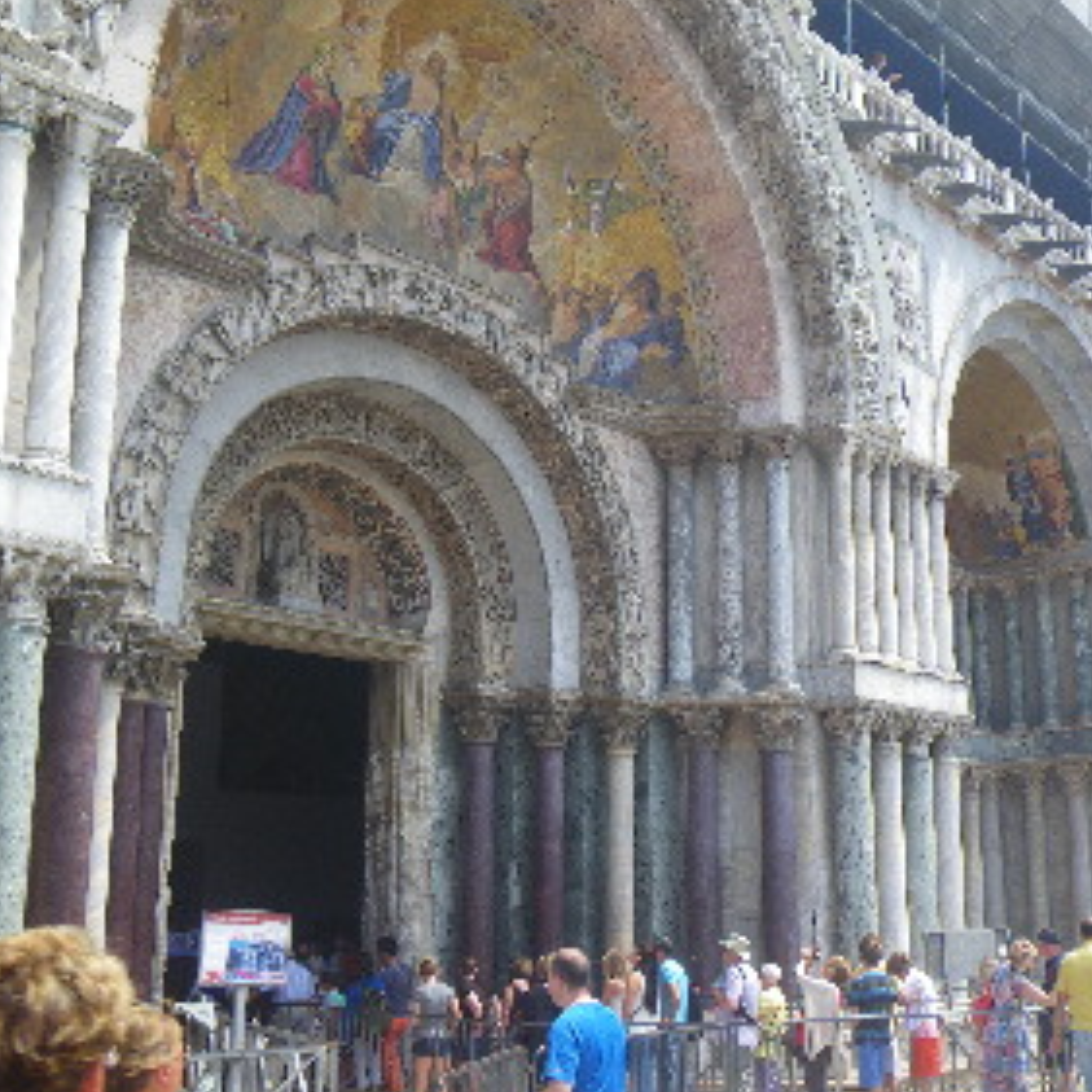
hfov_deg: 40.6
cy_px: 552
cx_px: 696
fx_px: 1463
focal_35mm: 41
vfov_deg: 40.9
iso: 50
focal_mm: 6.1
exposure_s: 1/125
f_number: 4.6
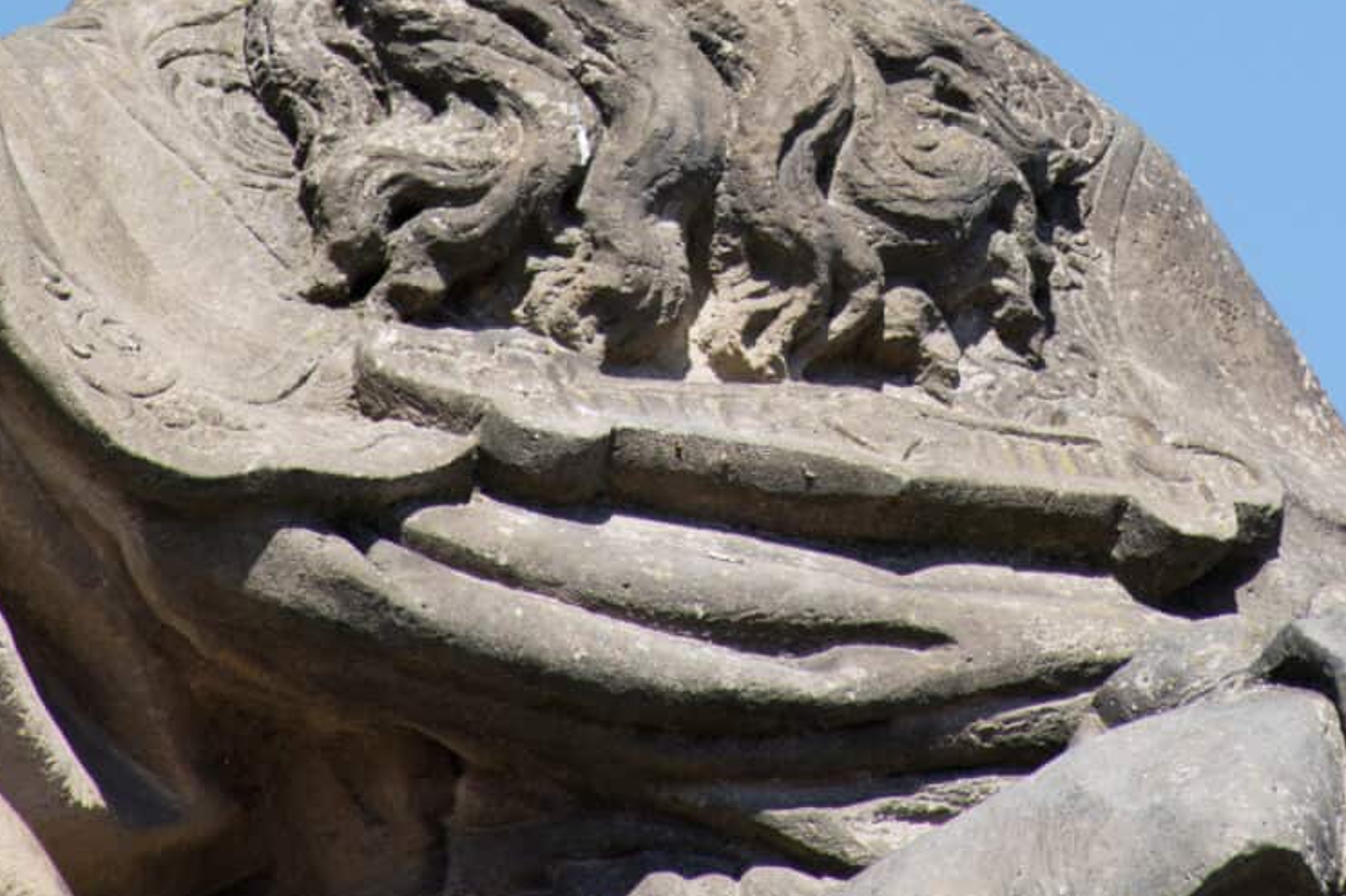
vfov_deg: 2.4
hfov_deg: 3.6
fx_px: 21642
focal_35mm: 579
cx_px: 886
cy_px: -318
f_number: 7.1
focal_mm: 140
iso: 200
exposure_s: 1/640
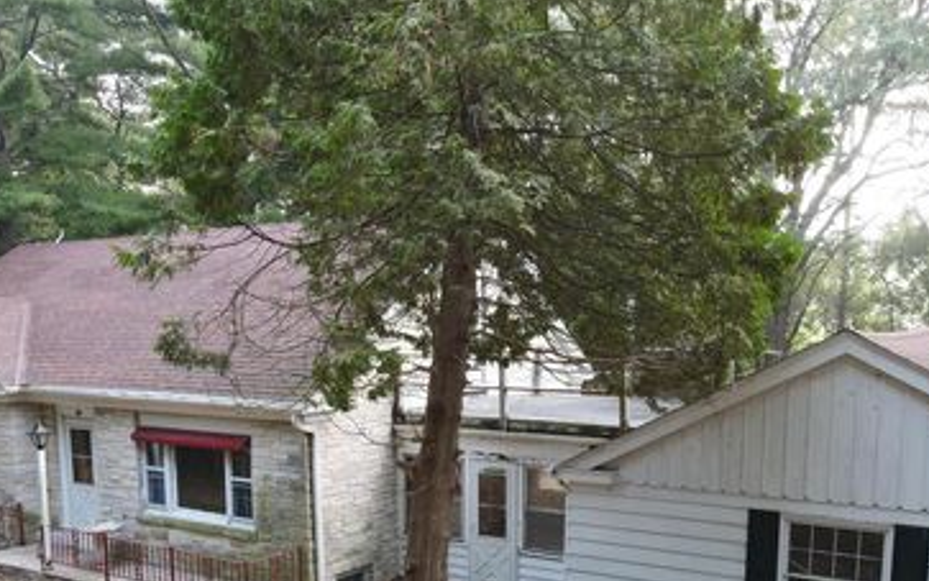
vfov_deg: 35.1
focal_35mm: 35
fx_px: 886
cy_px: 467
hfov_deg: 55.3
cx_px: 461
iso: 100
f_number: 2.8
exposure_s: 1/15
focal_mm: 4.5
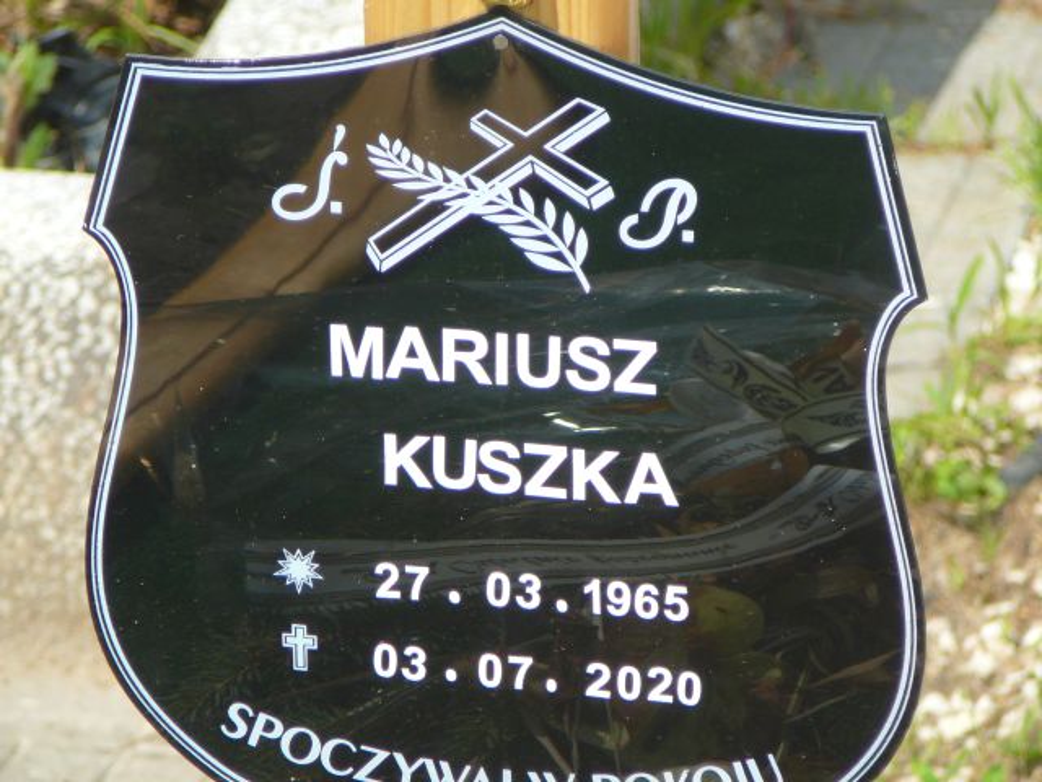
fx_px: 6893
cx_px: 521
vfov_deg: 6.5
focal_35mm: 229
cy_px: 391
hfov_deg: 8.6
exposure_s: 1/500
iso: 80
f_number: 4.1
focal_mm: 34.1
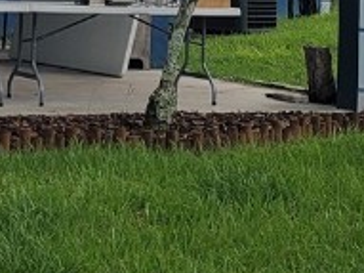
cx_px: -168
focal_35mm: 134
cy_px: -95
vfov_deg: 10.8
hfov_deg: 13.9
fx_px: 1408
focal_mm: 7
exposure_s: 1/569
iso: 20
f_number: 1.8
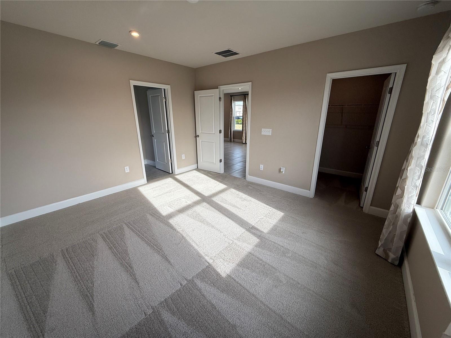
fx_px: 182
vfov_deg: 85.7
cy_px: 169
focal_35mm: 14
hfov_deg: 102.1
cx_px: 226
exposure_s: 1/247
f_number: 2.2
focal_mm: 2.22
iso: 50
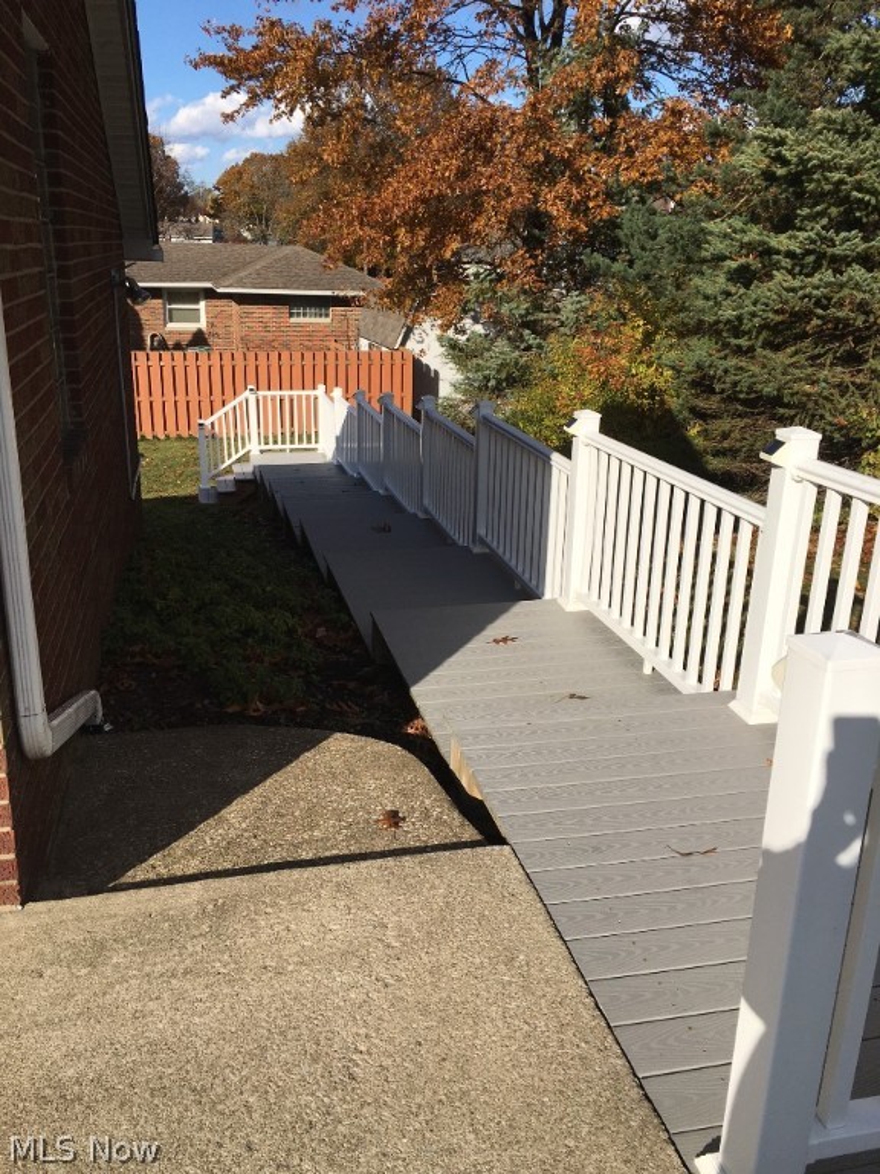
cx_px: 440
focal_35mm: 29
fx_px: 983
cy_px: 587
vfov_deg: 61.7
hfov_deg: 48.2
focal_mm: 4.15
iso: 25
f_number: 2.2
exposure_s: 1/2959
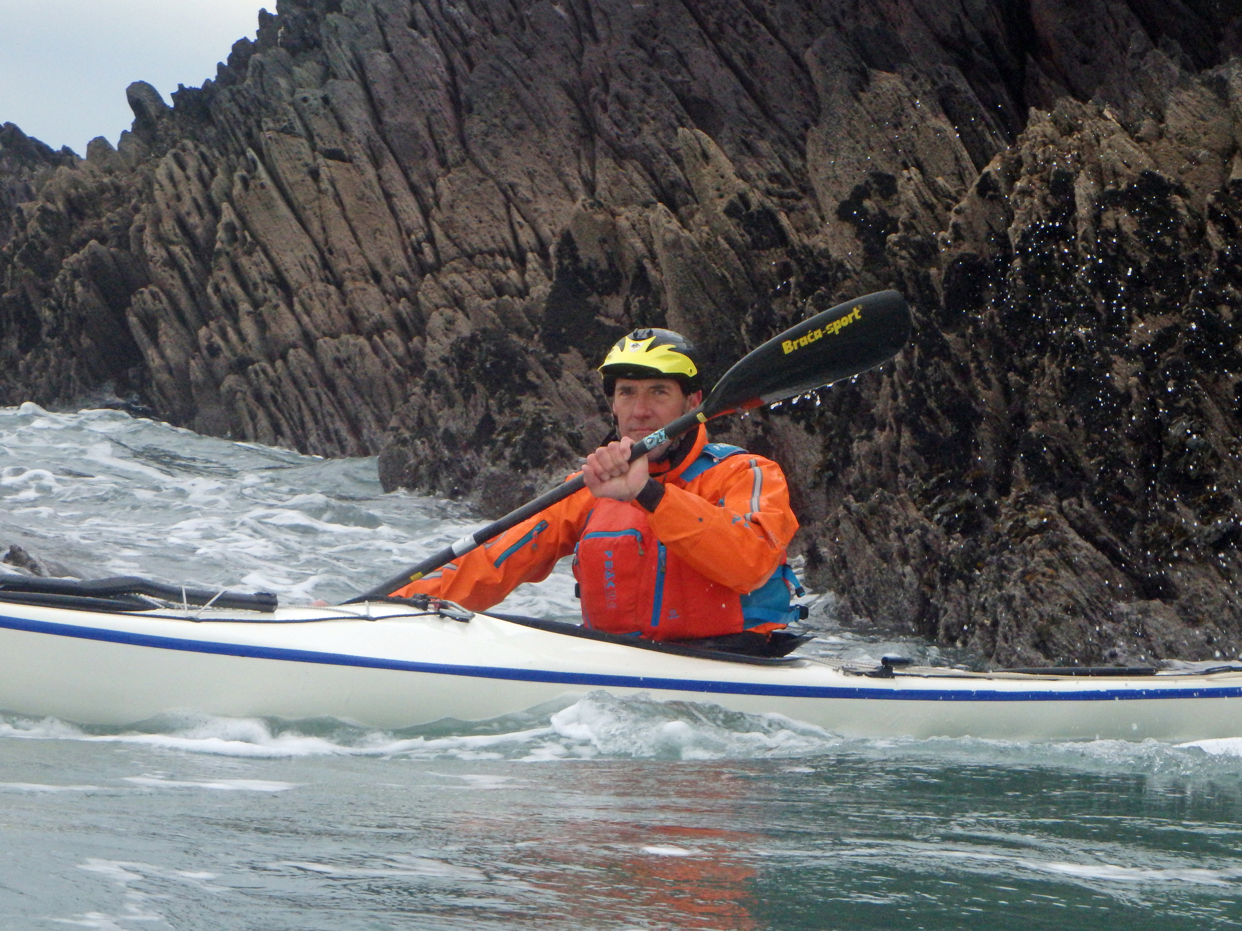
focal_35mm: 140
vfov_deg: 10.6
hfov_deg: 14.1
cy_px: 466
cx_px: 621
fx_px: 5023
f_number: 5.9
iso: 500
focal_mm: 25
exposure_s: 1/500
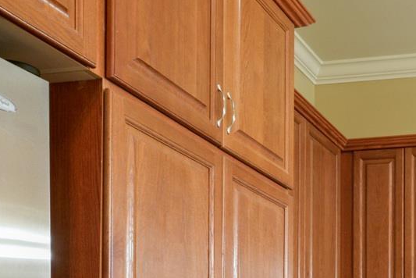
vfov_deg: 22.4
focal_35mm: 54
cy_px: 365
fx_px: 624
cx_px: 469
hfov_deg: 32.1
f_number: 11
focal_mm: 18
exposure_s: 1/2
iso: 800
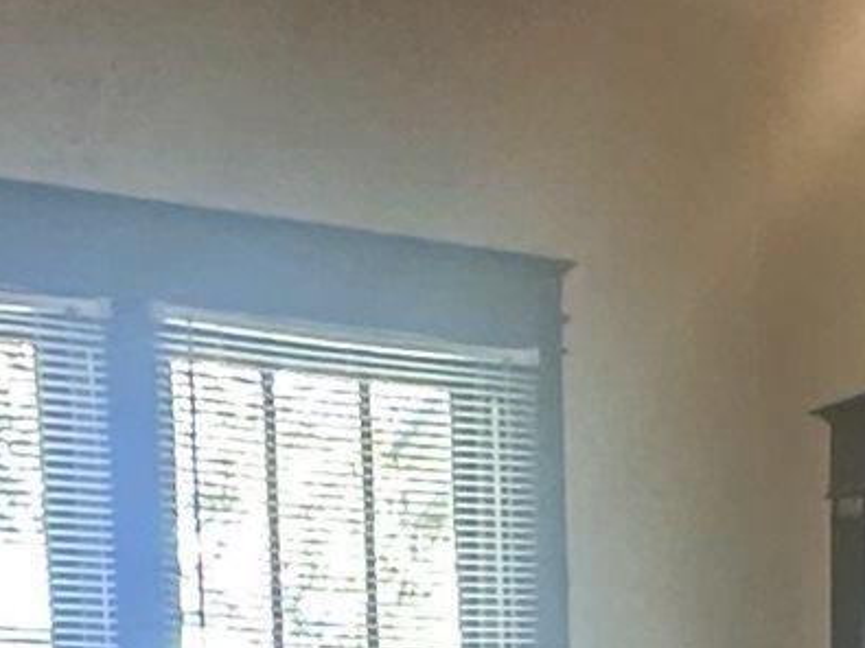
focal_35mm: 109
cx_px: 696
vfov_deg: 11.7
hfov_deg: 17.9
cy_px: 1427
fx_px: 2723
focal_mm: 2.22
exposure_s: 1/60
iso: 400
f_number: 2.2
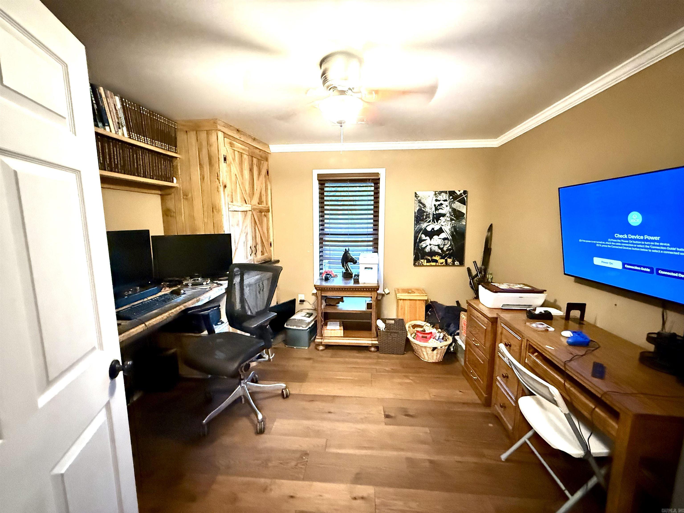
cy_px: 256
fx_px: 277
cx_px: 342
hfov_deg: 102.1
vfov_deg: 85.7
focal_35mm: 14
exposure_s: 1/40
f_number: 2.2
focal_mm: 2.22
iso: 1250
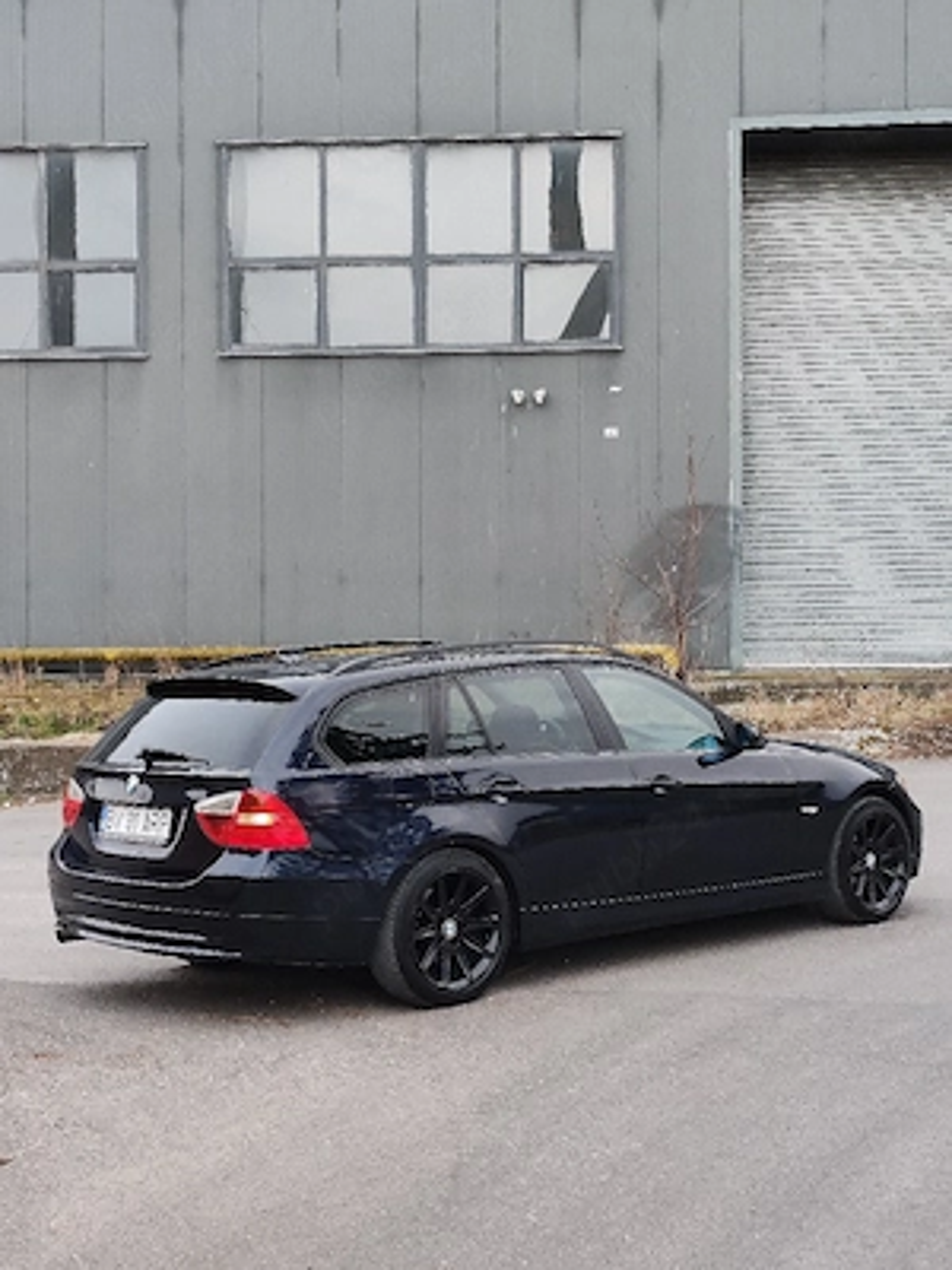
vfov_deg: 35.5
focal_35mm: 54
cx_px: 476
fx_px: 1980
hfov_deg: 27.0
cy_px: 635
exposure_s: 1/100
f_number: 1.9
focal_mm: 6.12
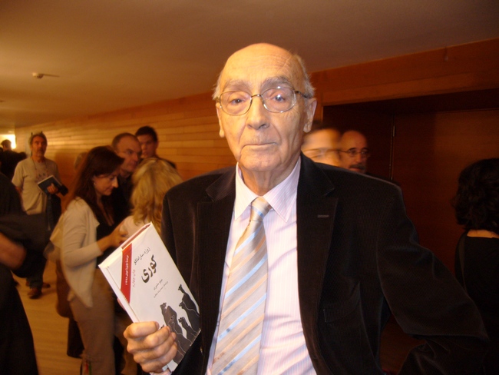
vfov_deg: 40.7
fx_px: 505
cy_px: 188
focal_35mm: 35
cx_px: 250
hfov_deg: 52.6
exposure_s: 1/8
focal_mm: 5.8
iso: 100
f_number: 2.8
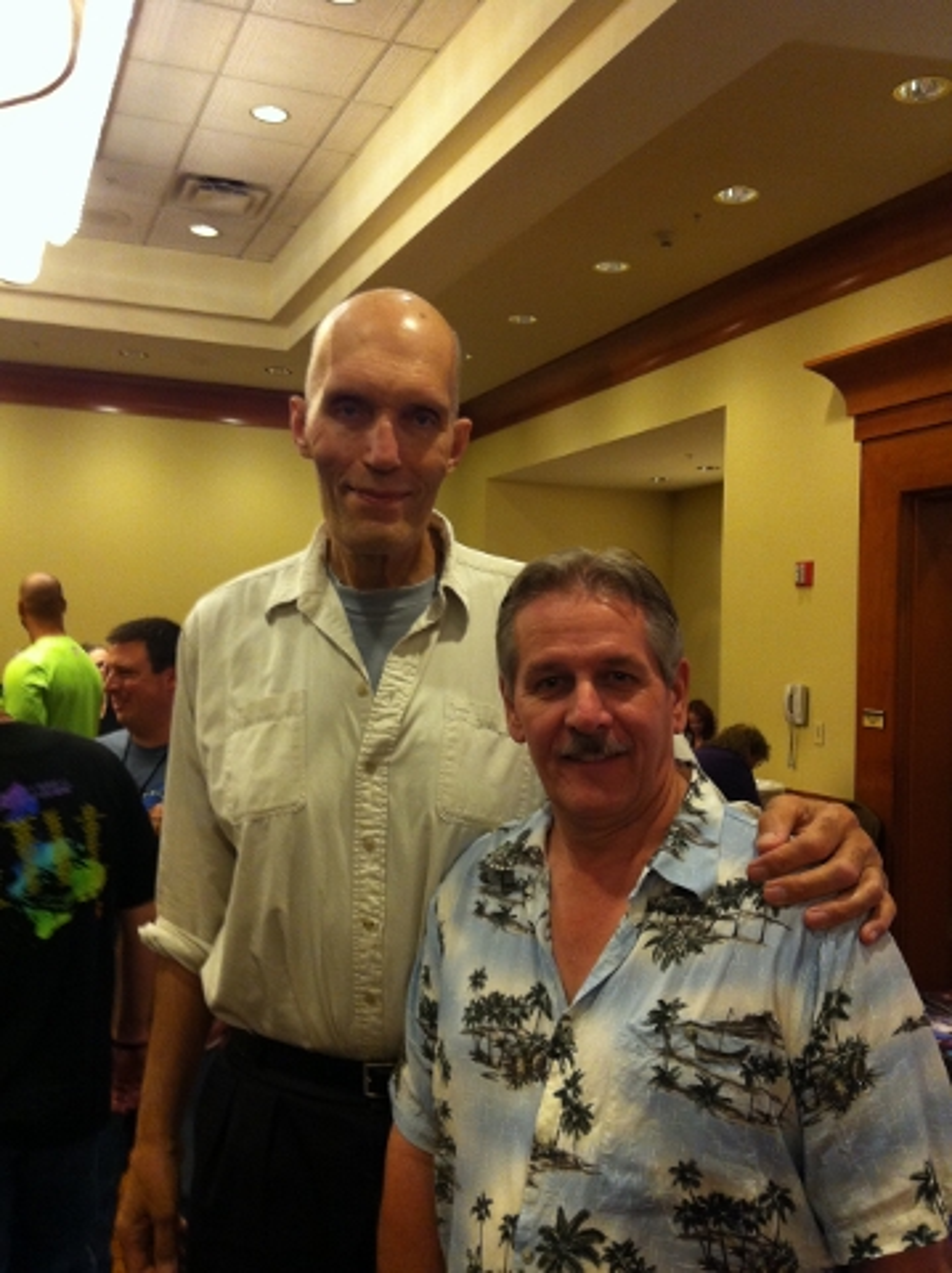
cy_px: 636
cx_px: 476
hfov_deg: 40.6
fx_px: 1286
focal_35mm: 35
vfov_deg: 52.7
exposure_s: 1/15
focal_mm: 3.85
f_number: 2.8
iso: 200
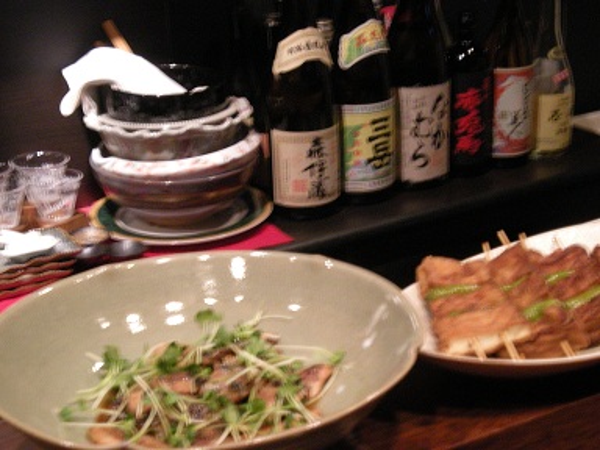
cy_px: 225
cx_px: 300
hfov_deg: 26.3
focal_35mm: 74
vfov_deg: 19.9
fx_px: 1283
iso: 400
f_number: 4.6
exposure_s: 1/3
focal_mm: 12.3
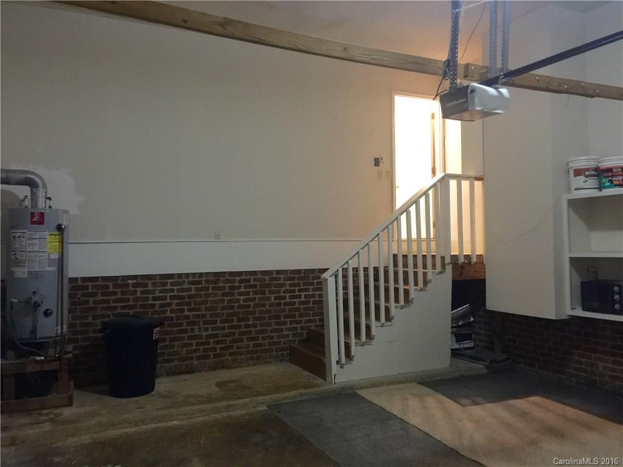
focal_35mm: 29
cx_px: 312
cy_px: 234
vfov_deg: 48.2
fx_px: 522
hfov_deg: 61.7
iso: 100
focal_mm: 4.15
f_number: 2.2
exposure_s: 1/4
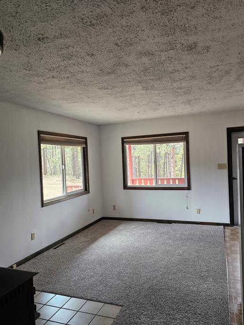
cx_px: 129
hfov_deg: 53.0
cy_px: 169
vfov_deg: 67.3
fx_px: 244
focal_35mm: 26
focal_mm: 6.3
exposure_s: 1/120
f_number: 1.7
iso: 200
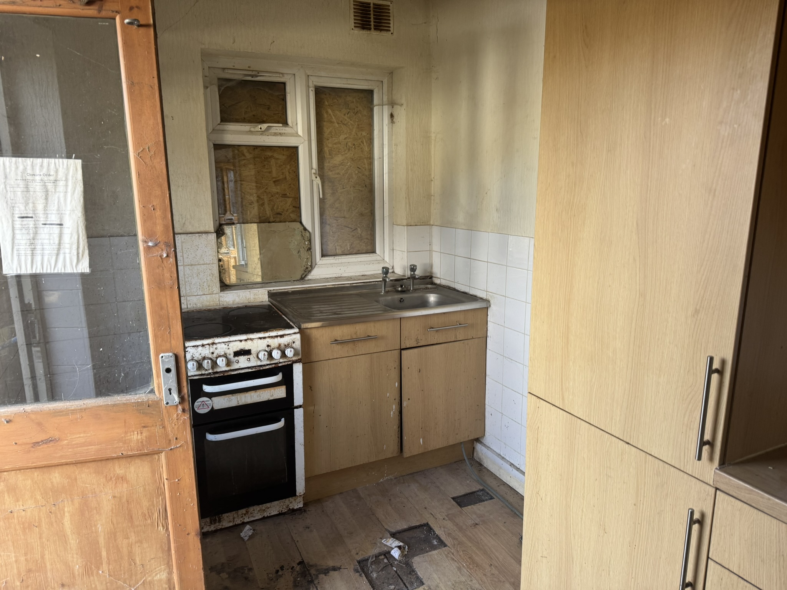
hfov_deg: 71.6
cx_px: 394
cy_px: 295
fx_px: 546
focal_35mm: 24
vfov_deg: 56.8
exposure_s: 1/121
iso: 100
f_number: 1.78
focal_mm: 6.76
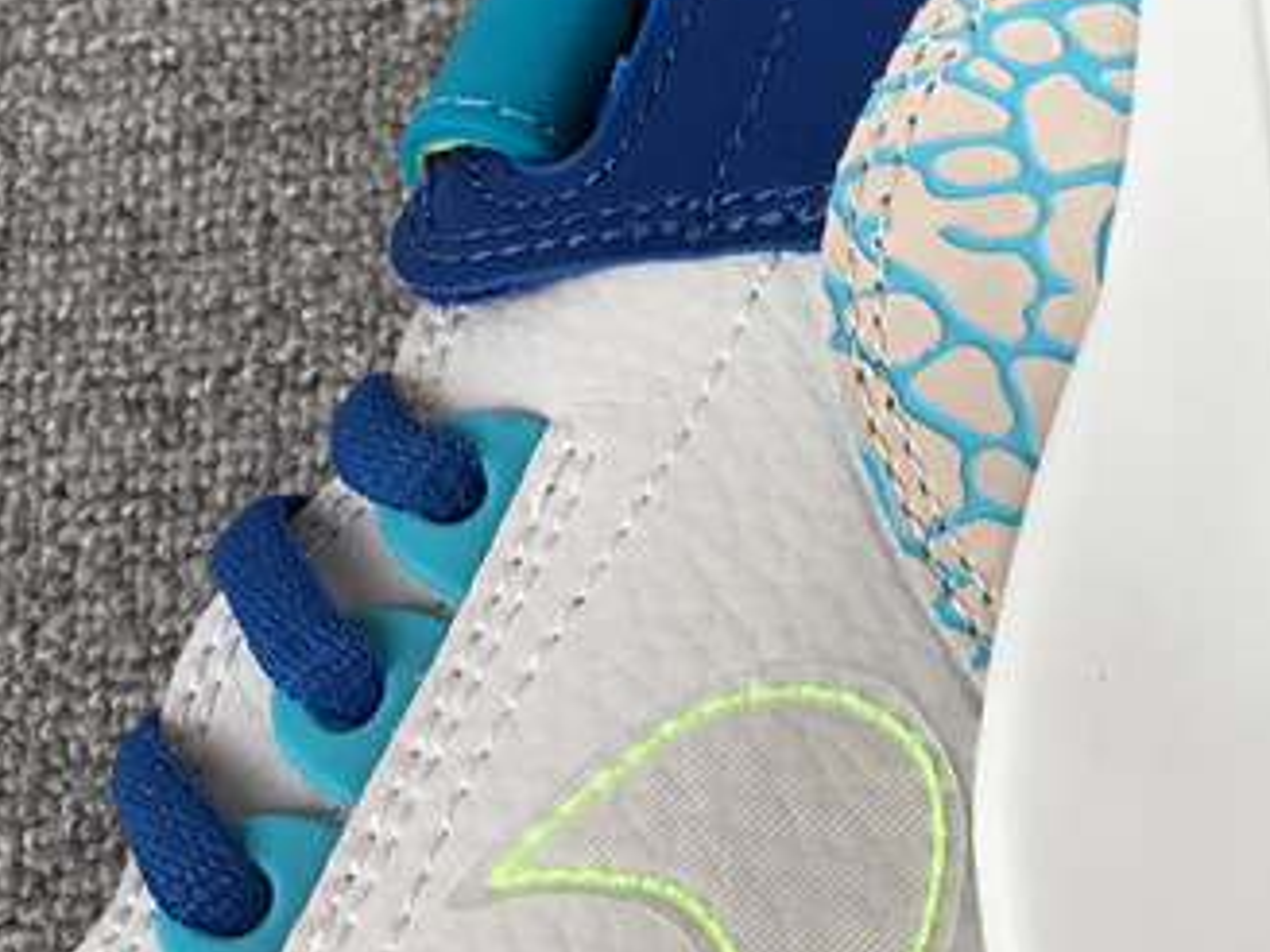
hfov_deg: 21.7
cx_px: 1429
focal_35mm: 85
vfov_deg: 17.0
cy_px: 6
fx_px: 3119
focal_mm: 3.3
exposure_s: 1/100
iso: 32
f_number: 2.4
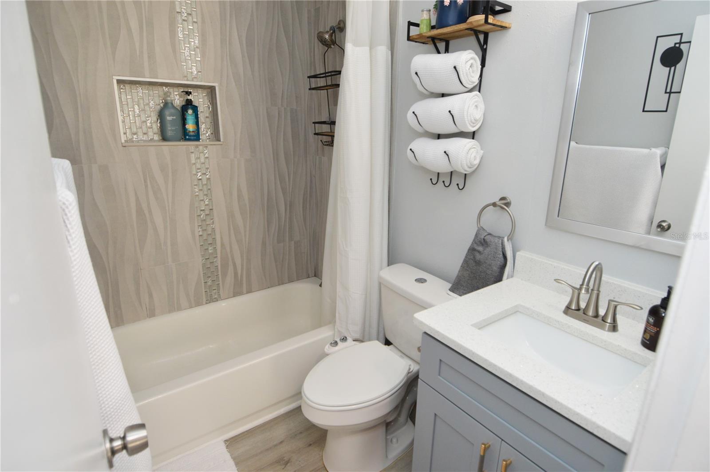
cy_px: 236
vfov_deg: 67.3
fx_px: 355
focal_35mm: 18
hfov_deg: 90.1
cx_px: 355
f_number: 4
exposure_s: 1/60
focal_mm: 12
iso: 500
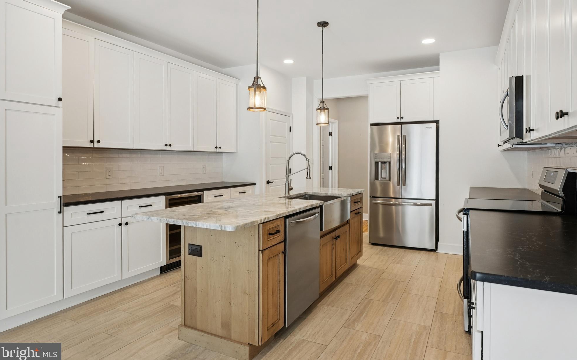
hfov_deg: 83.6
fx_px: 323
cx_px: 295
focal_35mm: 21
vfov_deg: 58.3
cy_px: 166
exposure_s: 1/25
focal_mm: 19.5
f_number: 8
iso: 400
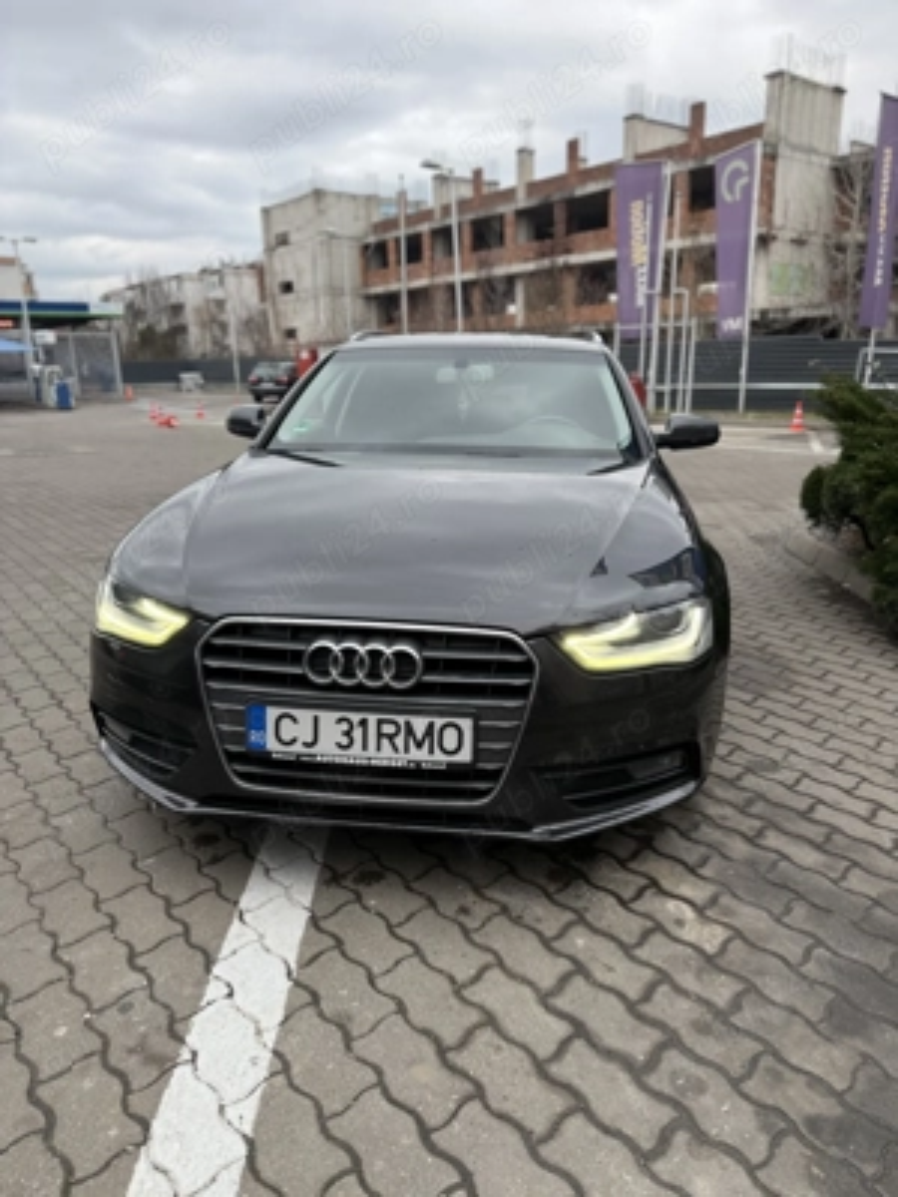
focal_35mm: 24
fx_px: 830
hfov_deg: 56.8
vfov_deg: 71.6
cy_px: 598
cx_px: 449
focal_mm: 6.76
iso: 100
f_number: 1.78
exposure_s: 1/133
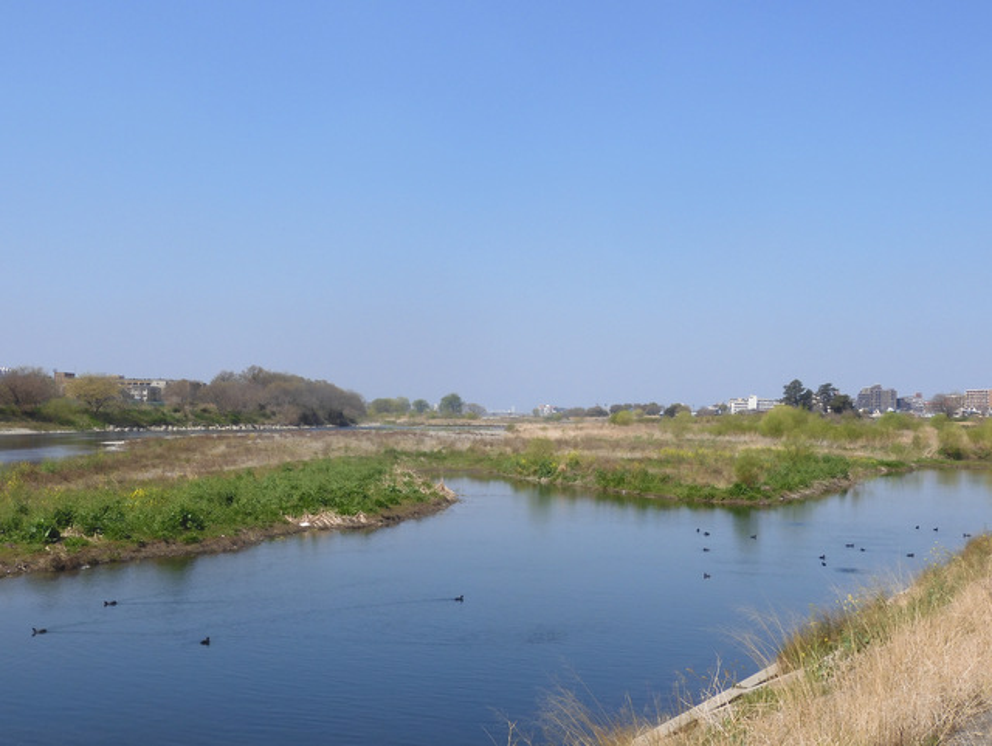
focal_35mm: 38
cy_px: 373
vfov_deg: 37.8
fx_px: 1090
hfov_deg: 48.9
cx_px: 496
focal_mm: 6.8
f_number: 4
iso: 100
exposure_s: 1/1250
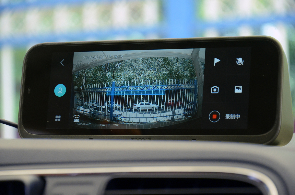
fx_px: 1202
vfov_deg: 9.3
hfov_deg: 14.0
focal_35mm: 147
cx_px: 148
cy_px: 98
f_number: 5.6
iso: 1000
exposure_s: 1/125
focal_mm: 98
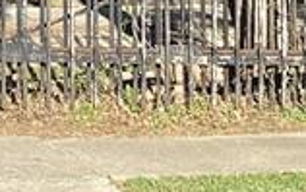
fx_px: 1778
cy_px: -485
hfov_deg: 9.1
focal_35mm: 213
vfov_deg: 5.6
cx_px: -339
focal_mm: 3.3
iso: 25
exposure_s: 1/399
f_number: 2.4
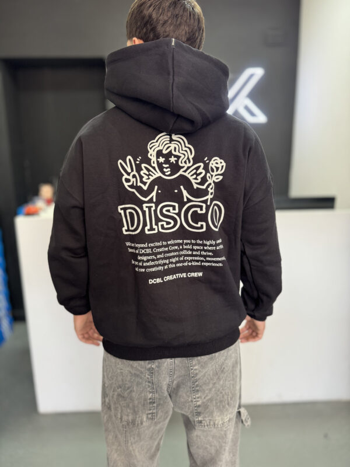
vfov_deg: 71.6
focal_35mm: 24
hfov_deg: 56.8
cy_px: 234
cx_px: 175
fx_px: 324
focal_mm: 6.76
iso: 200
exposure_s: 1/96
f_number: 1.78
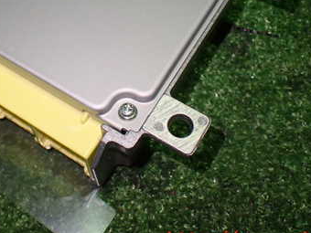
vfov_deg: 27.0
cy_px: 47
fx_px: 476
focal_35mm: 53
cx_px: 100
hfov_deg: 35.8
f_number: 2.3
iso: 640
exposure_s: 1/125
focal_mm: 5.4
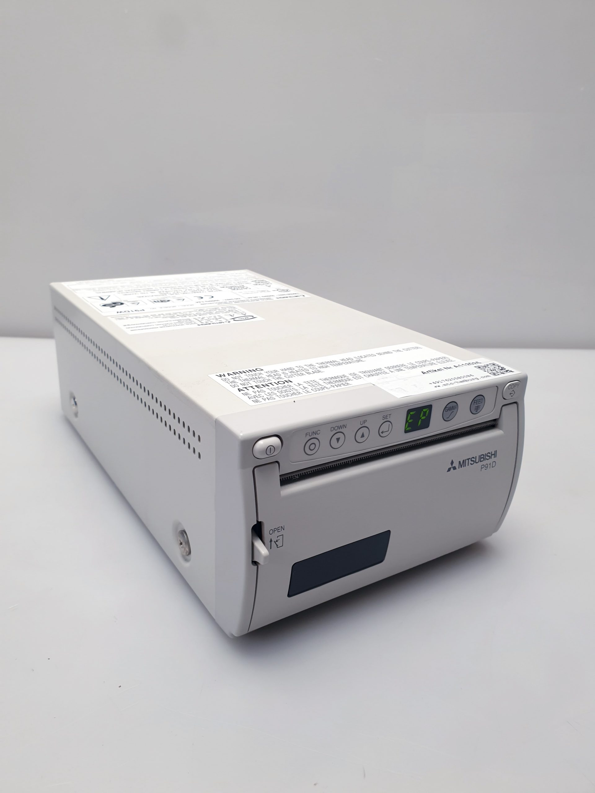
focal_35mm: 26
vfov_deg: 67.3
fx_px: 596
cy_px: 396
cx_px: 298
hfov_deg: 53.1
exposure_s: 1/50
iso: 64
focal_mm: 4.3
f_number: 2.4
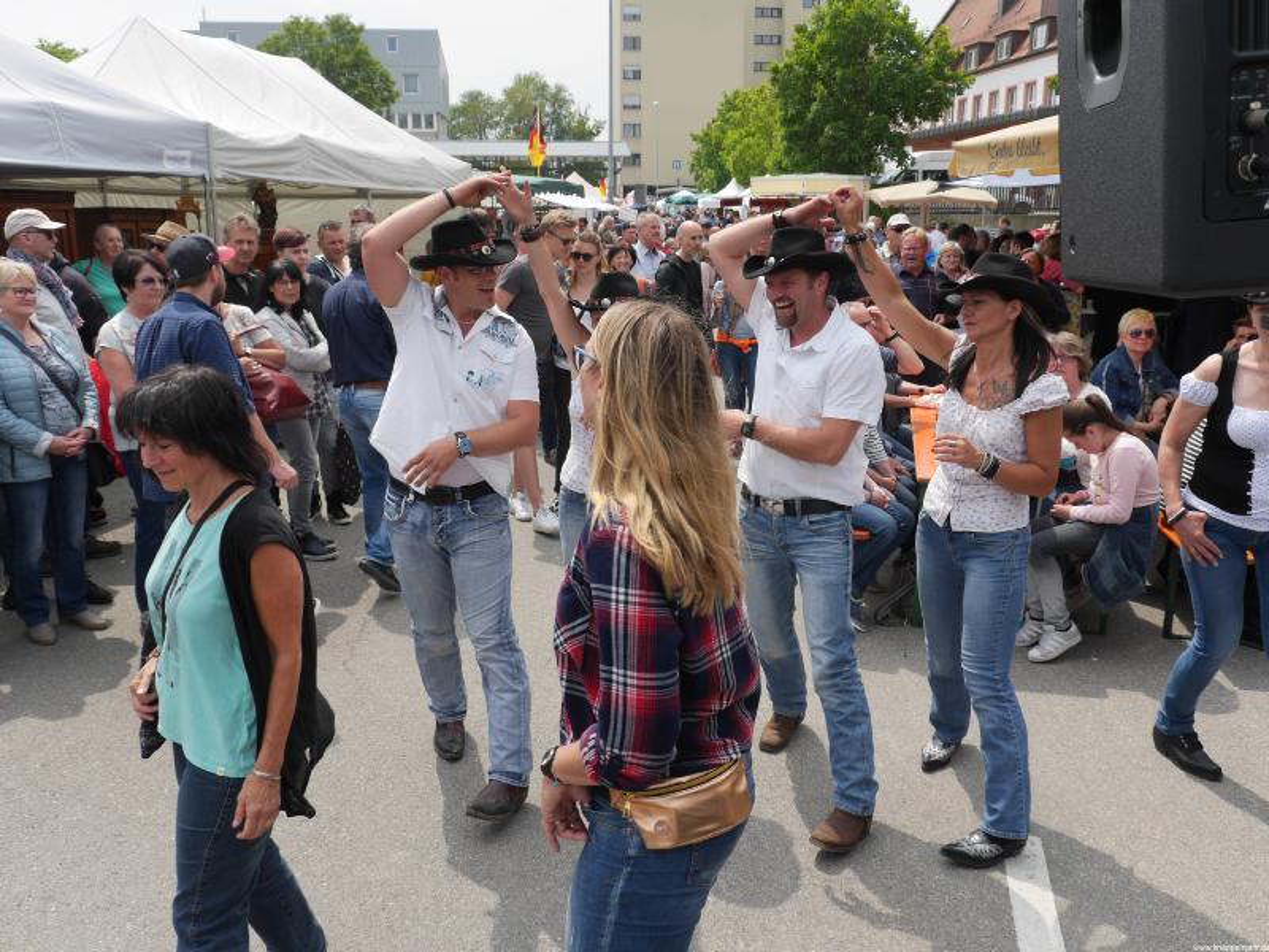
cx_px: 634
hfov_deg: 60.0
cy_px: 476
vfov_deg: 46.8
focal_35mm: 30
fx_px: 1100
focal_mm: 15
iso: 200
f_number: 5.6
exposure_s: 1/800
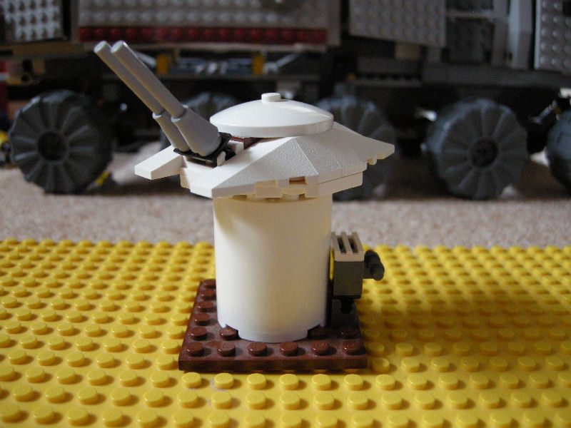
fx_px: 577
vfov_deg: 40.7
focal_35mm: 35
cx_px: 286
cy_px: 214
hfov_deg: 52.6
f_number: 2.7
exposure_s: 1/35.1
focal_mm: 7.5
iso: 400
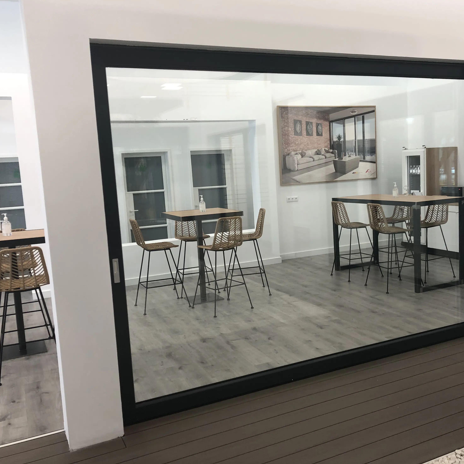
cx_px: 270
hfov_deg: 48.3
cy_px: 228
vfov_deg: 48.4
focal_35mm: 34
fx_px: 516
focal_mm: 4
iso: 32
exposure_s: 1/33
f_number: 1.8
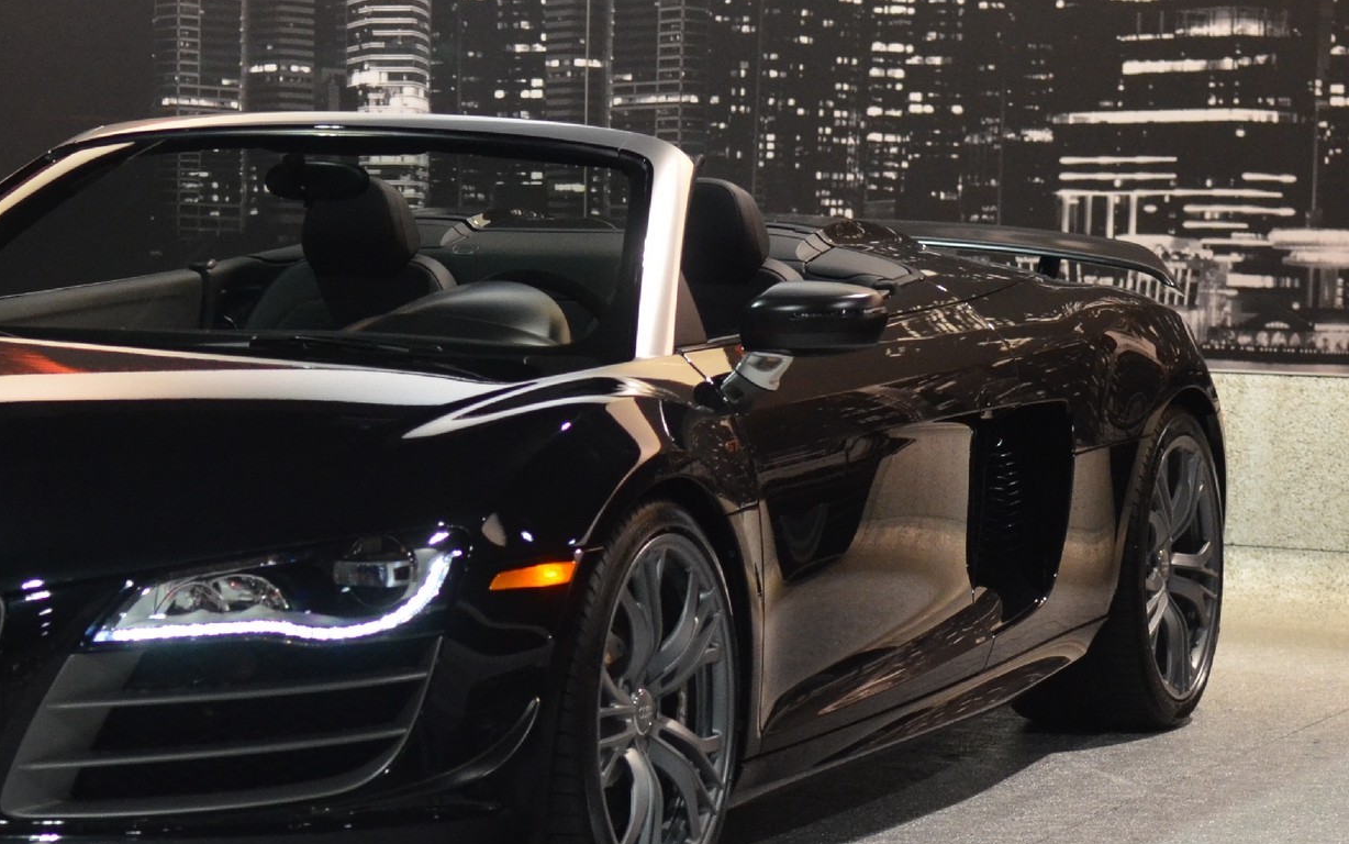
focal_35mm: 118
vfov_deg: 11.1
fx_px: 4339
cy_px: 335
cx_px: 314
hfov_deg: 17.6
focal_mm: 38
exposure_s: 1/80
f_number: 2.8
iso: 1600
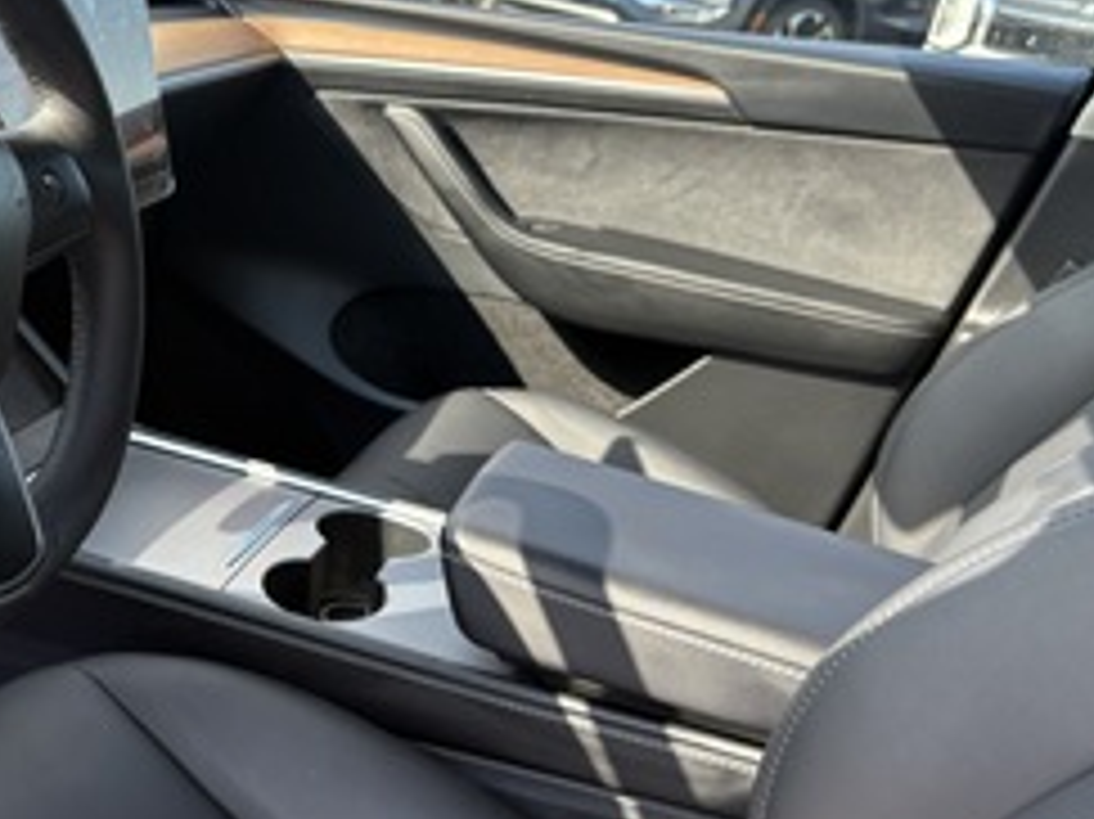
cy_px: 290
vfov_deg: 32.0
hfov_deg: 40.0
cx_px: 180
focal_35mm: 45
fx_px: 1421
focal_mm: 5.96
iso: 50
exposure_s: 1/388
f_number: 1.6
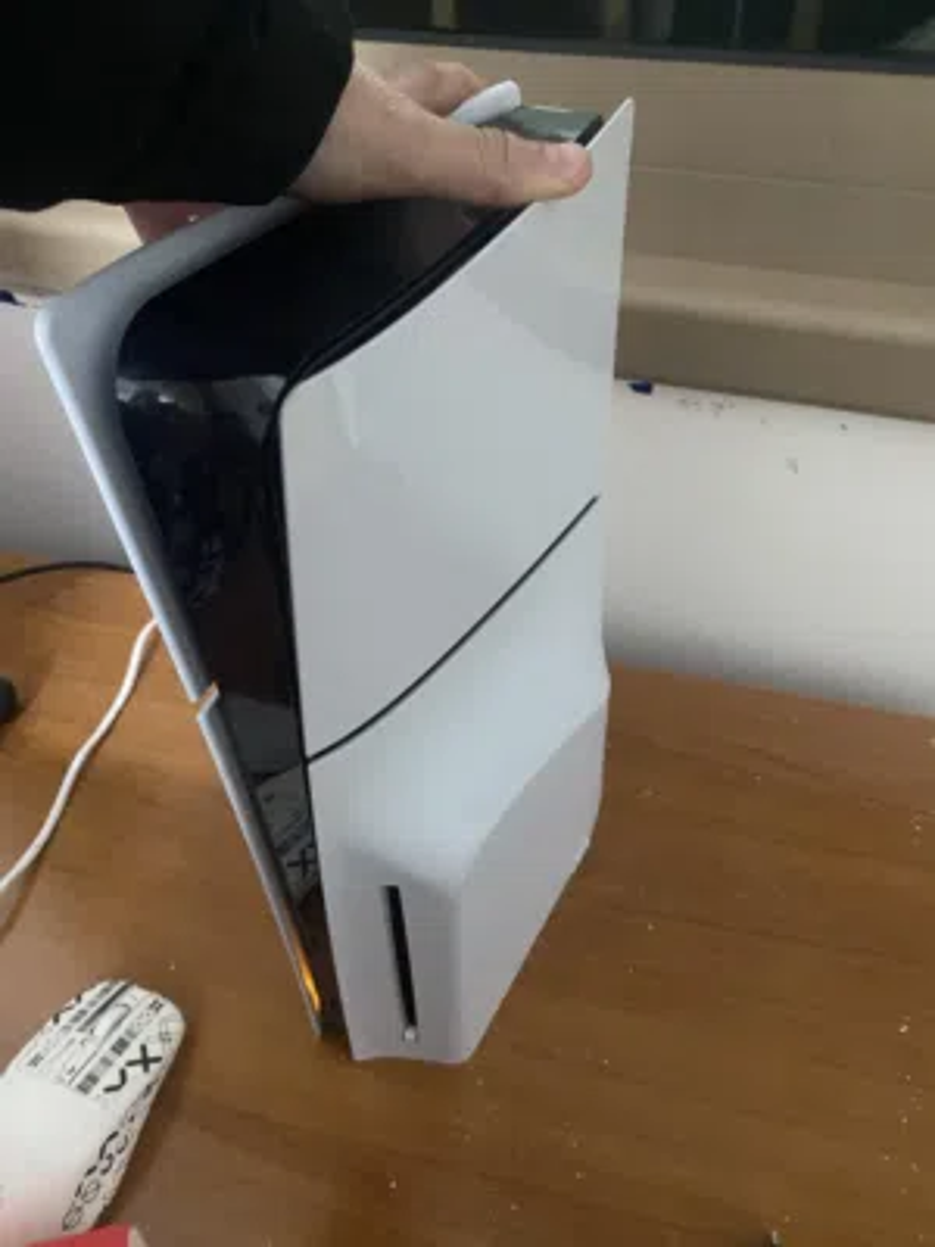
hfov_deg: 53.1
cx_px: 468
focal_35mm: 26
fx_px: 936
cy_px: 624
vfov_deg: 67.3
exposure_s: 1/30
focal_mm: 4.25
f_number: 1.8
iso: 640
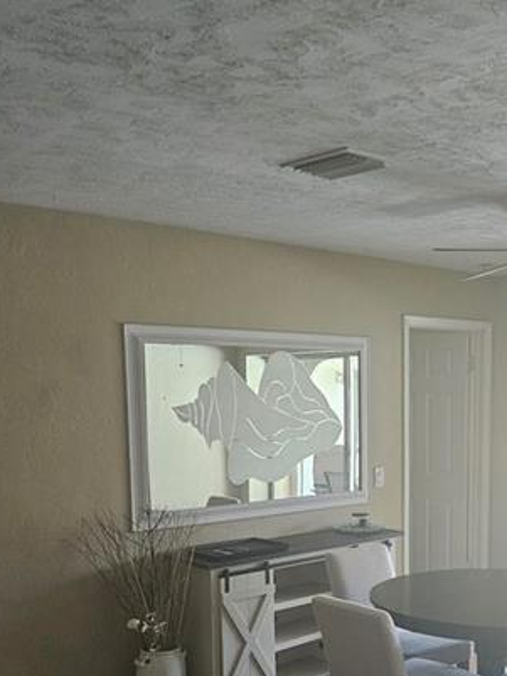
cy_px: 499
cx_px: 359
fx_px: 859
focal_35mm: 44
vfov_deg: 41.8
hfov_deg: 32.5
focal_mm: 5.4
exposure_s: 1/170
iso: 500
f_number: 1.8
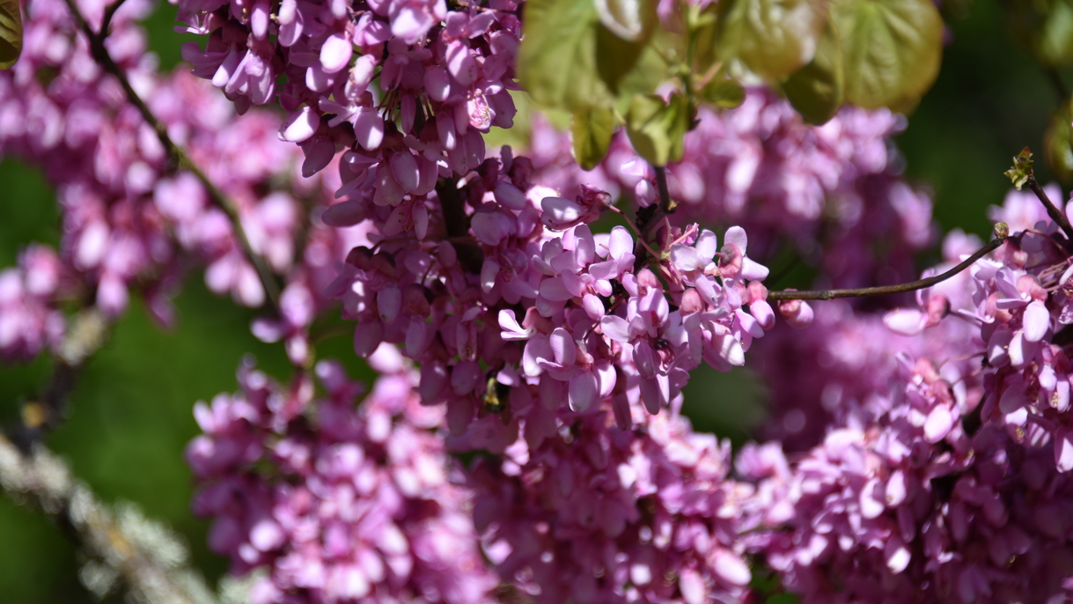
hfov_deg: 6.5
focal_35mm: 330
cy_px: 308
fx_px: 9390
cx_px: 532
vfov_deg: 3.7
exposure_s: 1/640
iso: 160
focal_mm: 300
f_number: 5.6
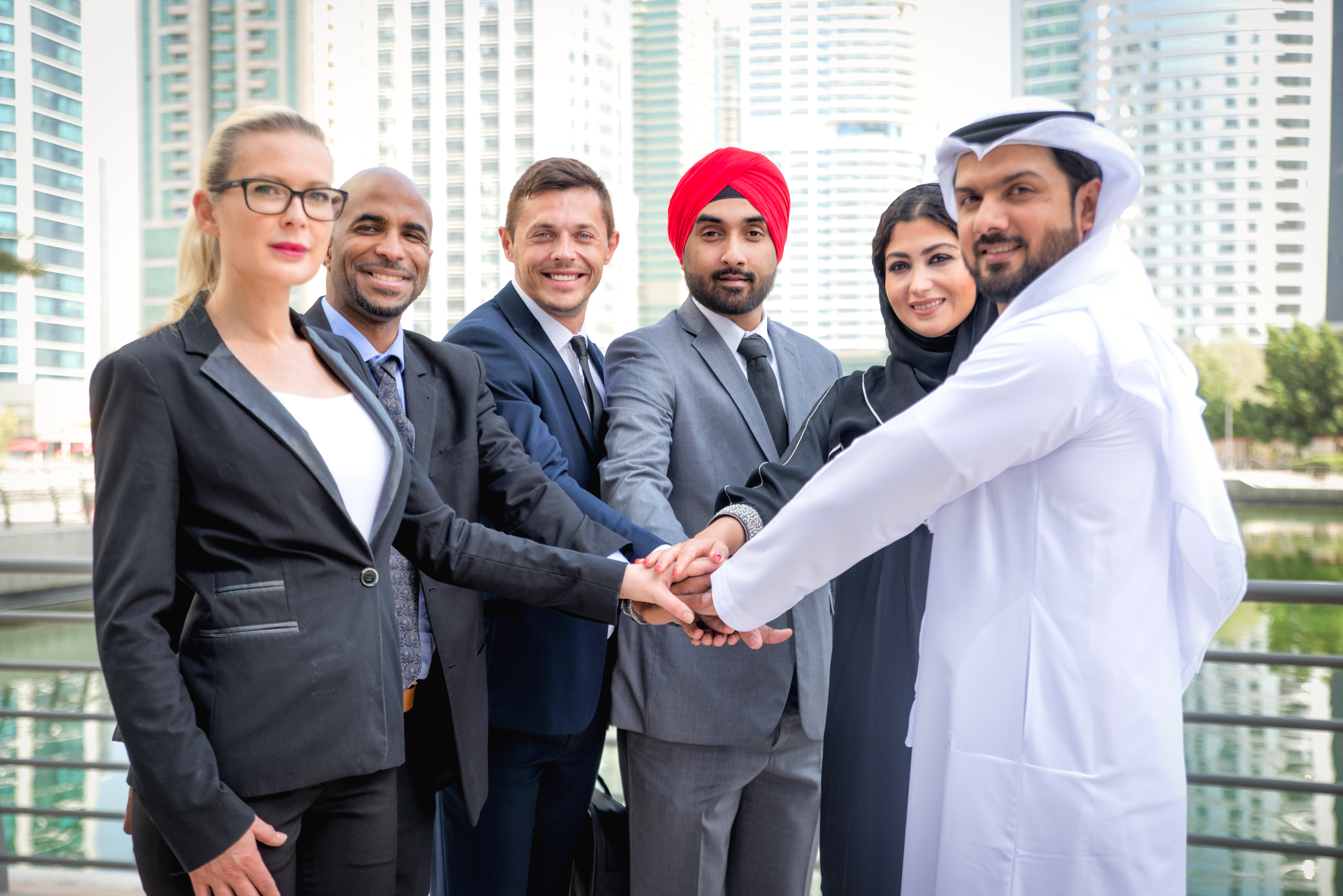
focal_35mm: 50
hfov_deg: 39.6
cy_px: 430
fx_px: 1866
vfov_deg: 27.0
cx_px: 653
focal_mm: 48
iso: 100
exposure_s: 1/250
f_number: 3.5
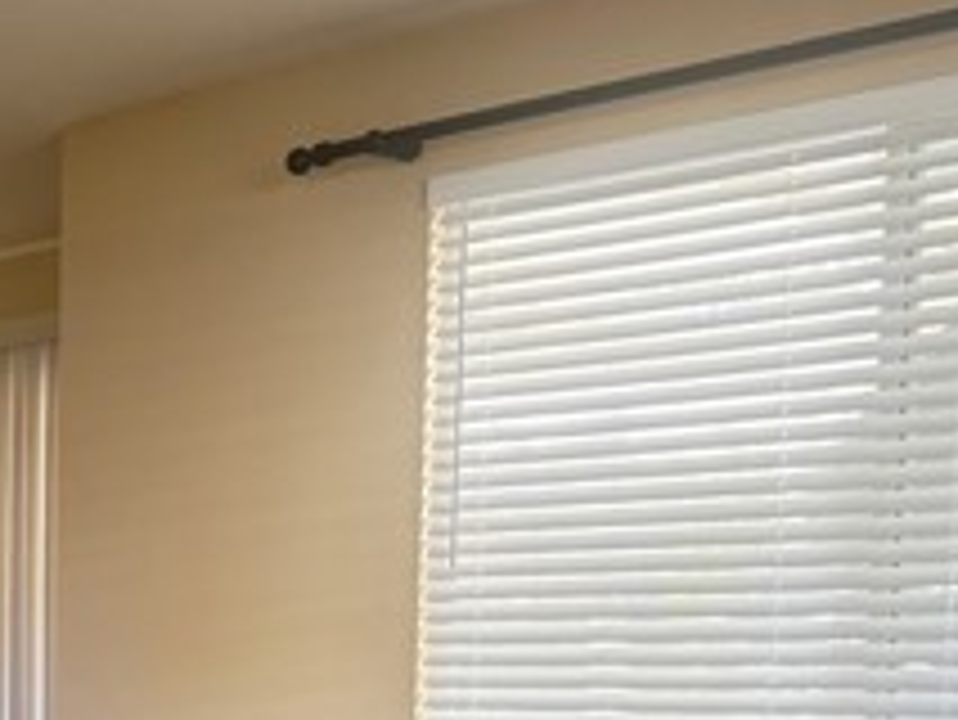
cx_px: -180
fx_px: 1994
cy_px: 842
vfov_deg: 19.4
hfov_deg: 24.6
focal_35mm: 72
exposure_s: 1/60
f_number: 1.78
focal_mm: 6.76
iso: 500
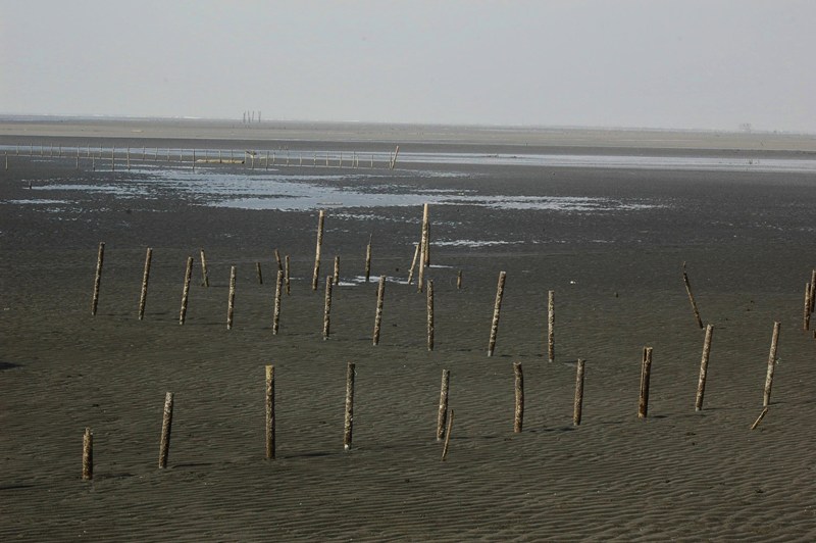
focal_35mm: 105
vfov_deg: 13.0
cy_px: 272
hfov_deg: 19.5
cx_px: 408
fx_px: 2378
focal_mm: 70
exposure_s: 1/250
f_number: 14
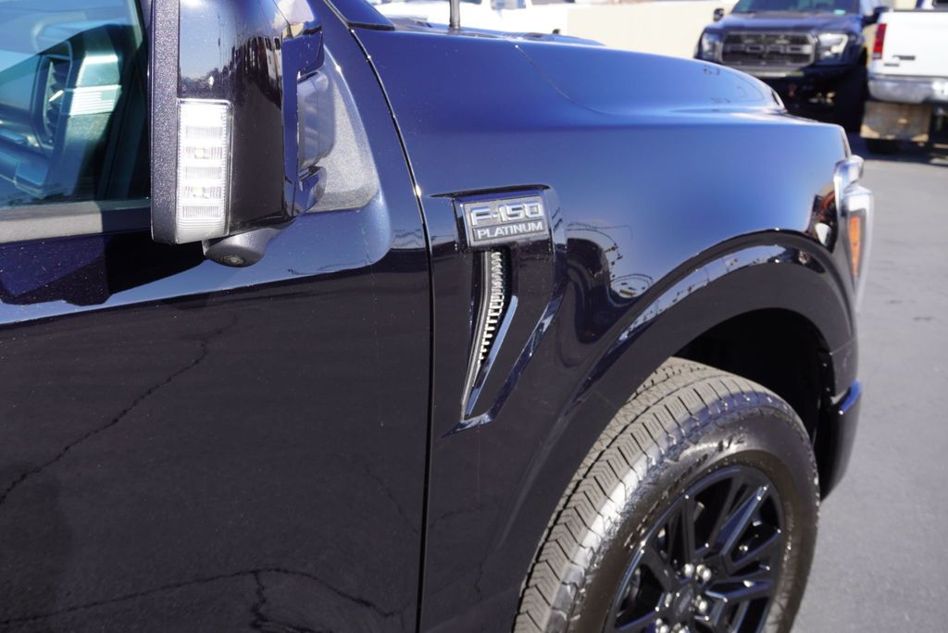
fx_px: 909
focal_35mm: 34
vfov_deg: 38.4
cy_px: 316
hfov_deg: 55.1
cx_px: 474
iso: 100
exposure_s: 1/100
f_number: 7.1
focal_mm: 23
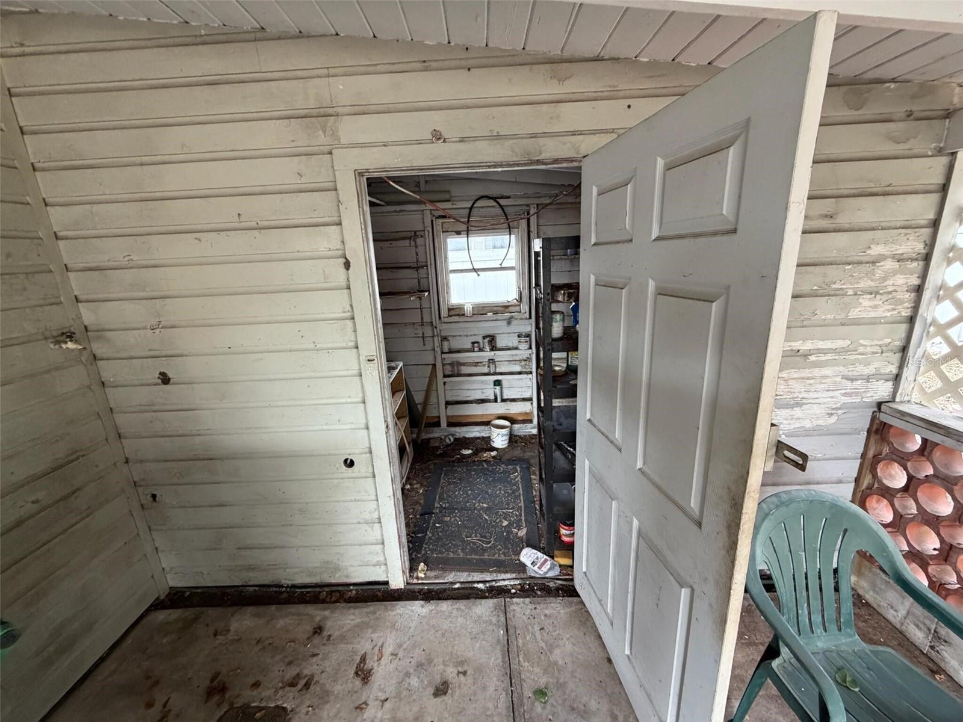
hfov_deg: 102.1
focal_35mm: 14
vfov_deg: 85.7
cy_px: 361
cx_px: 482
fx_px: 389
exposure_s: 1/120
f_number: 2.2
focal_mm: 2.22
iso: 320
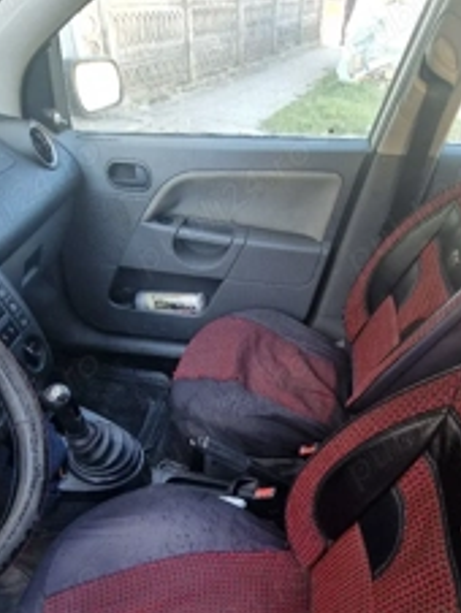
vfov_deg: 69.6
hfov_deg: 58.5
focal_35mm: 23
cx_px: 277
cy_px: 450
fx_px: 408
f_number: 2.2
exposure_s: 1/50
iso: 80
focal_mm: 2.2
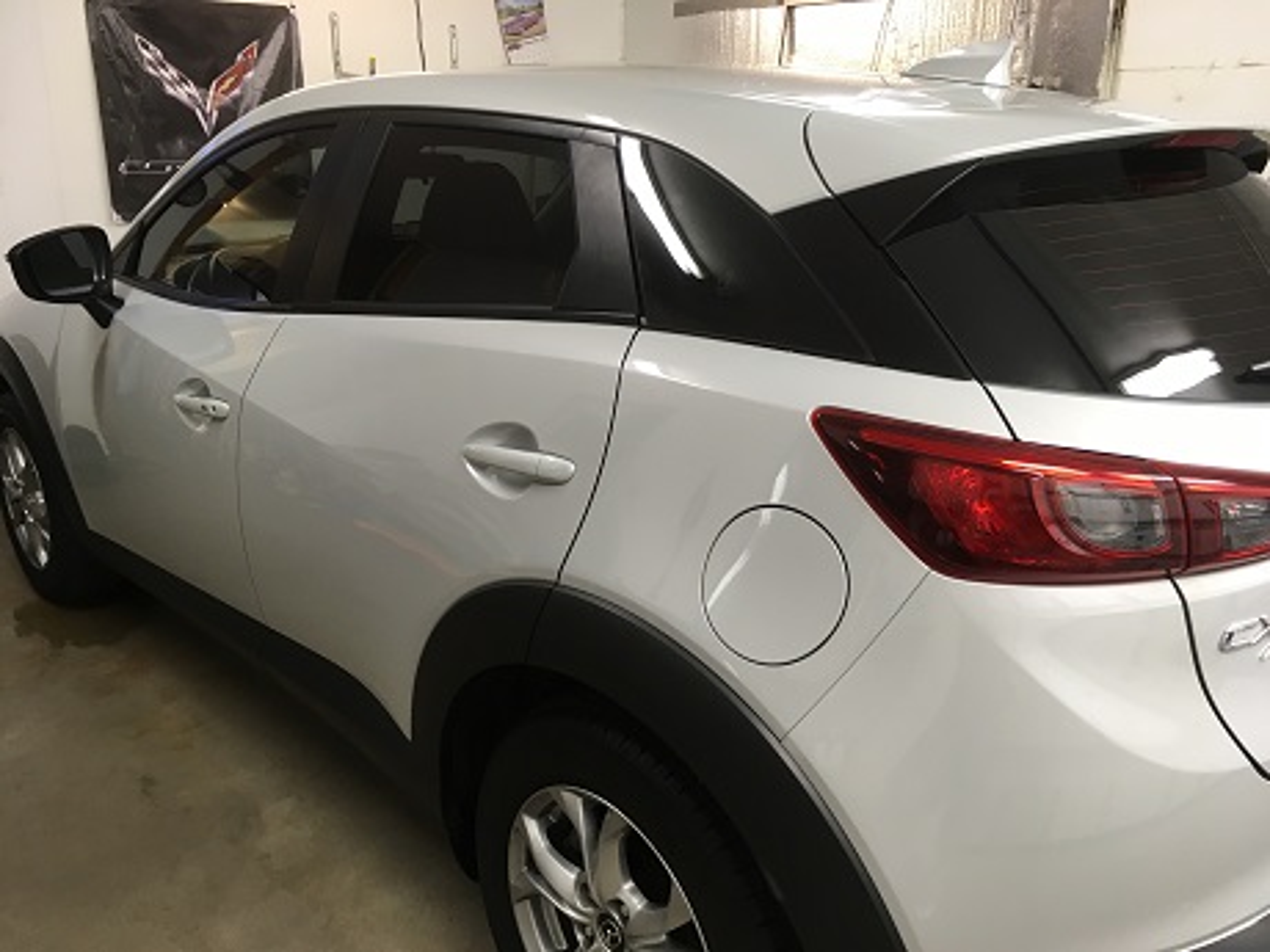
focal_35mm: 29
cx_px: 635
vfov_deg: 48.2
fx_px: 1064
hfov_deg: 61.7
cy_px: 476
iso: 64
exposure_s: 1/30
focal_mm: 4.15
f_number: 2.2
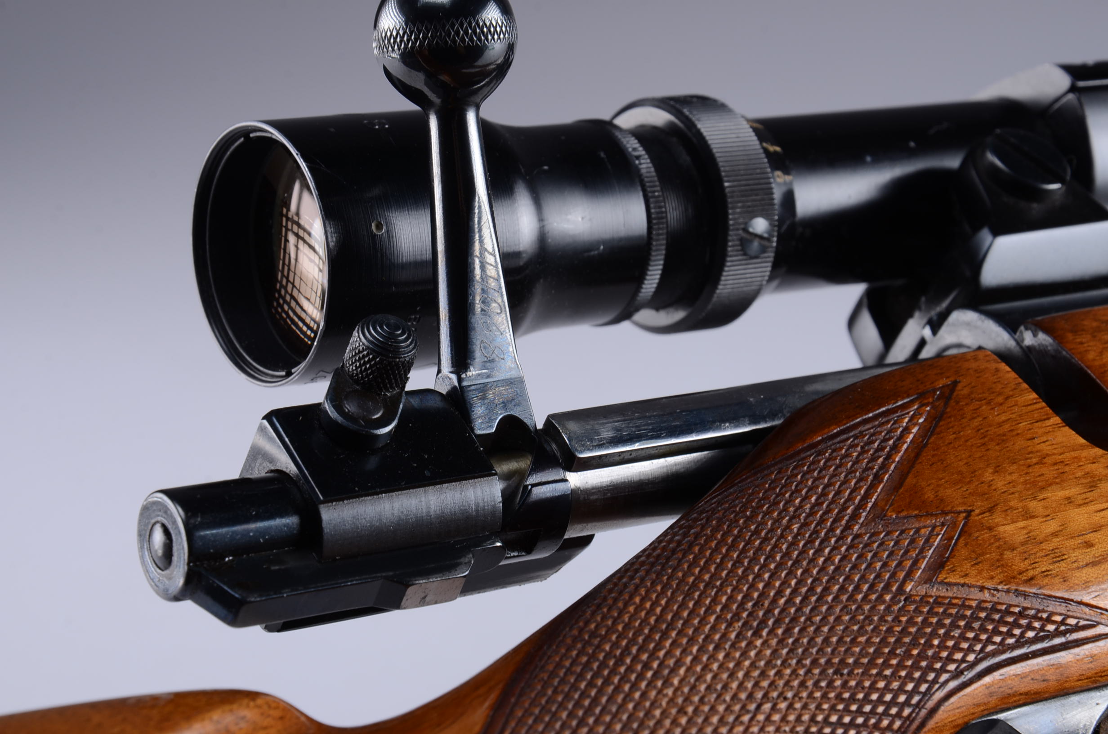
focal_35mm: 128
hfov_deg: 16.1
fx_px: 3916
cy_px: 367
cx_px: 554
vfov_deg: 10.7
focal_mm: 85
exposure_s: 1/100
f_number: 14
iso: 160
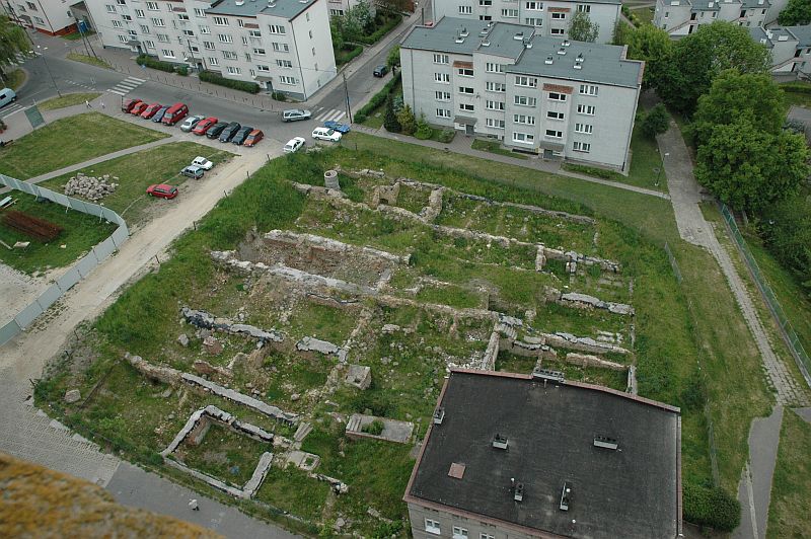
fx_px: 608
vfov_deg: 47.9
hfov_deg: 67.4
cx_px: 406
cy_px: 270
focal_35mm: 27
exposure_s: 1/320
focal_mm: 18
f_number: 10
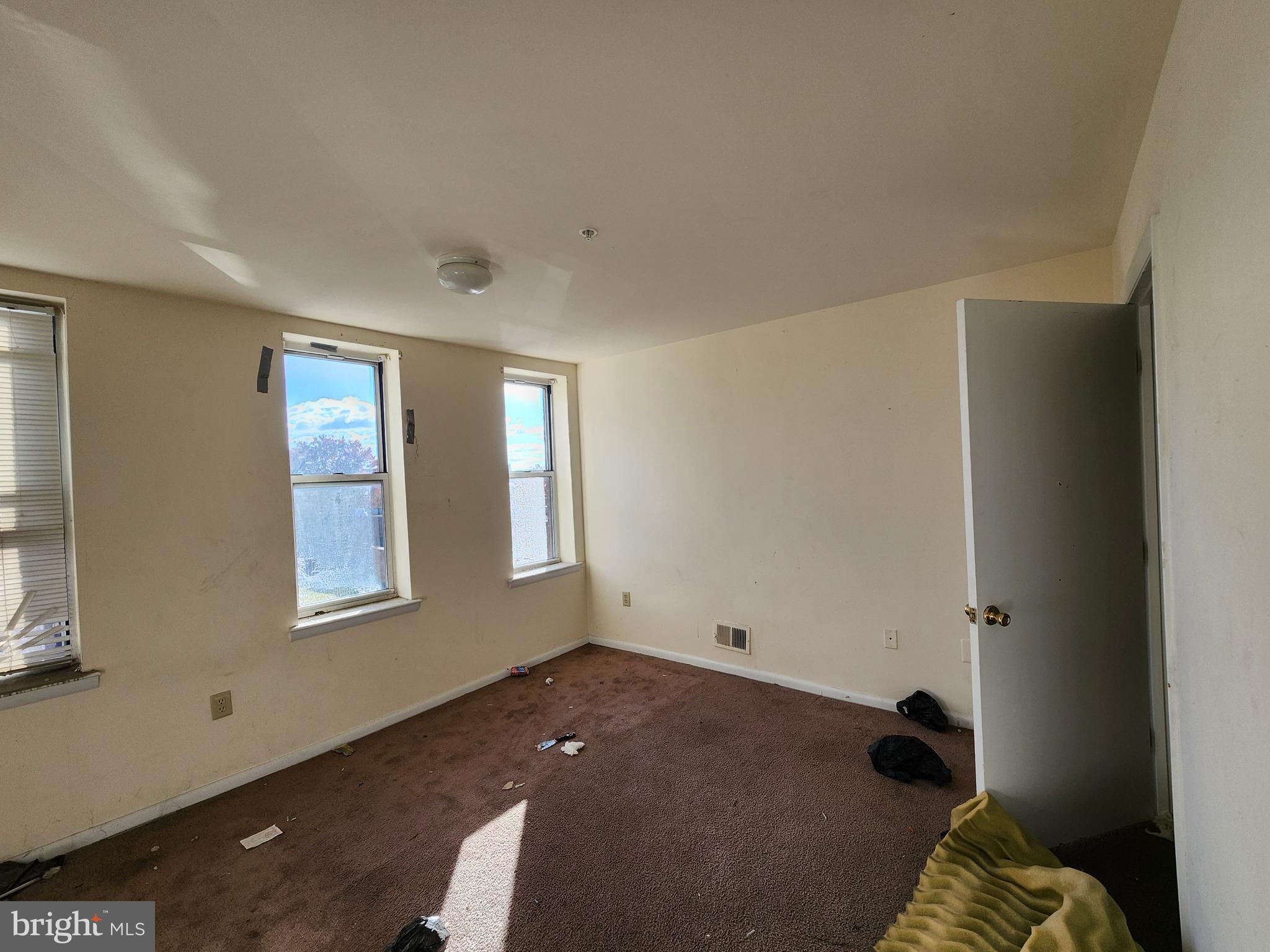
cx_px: 635
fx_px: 477
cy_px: 476
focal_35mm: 13
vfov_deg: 89.9
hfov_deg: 106.2
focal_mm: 2.2
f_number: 2.2
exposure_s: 1/222
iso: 50
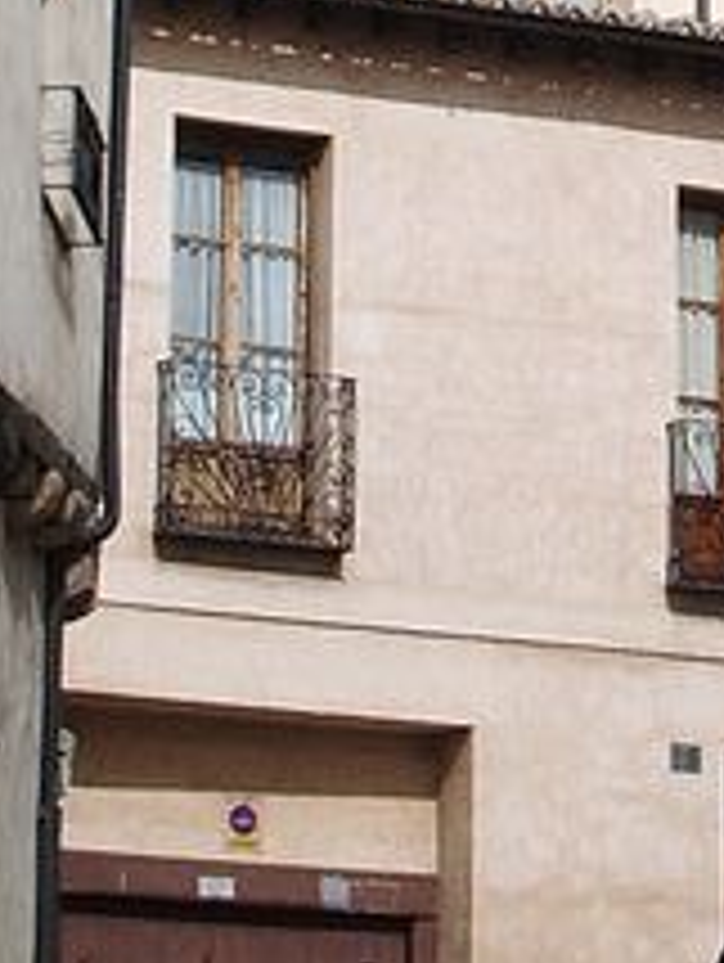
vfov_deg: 8.2
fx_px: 6652
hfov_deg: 6.2
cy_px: -135
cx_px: 612
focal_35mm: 239
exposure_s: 1/320
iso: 50
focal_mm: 8.2
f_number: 5
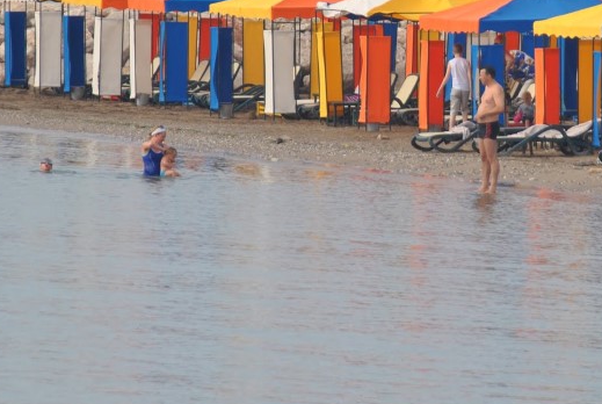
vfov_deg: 3.1
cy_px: 106
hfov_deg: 4.6
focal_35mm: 447
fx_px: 7489
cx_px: 426
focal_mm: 135
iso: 200
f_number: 5.6
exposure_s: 1/640
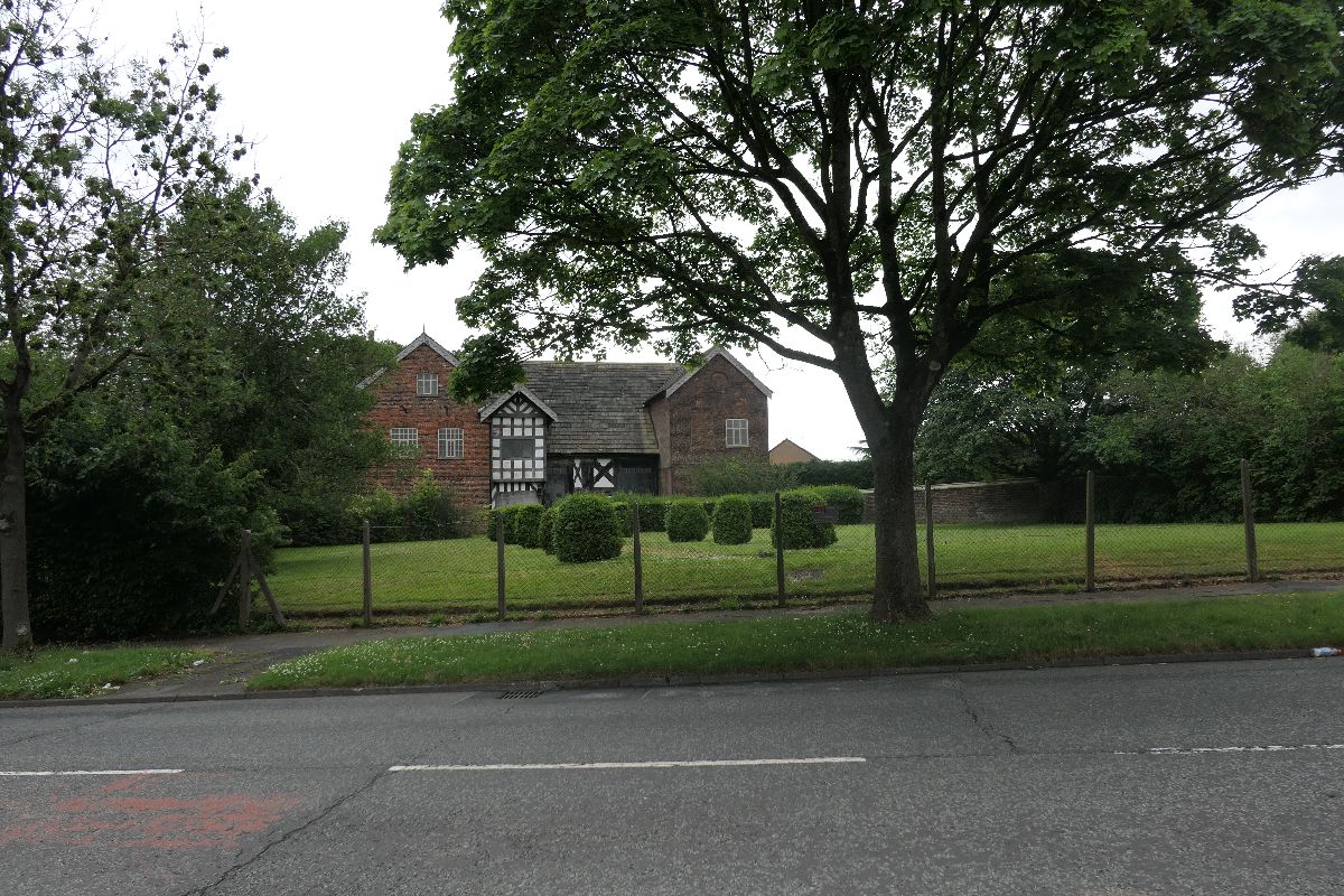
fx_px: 896
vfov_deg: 53.1
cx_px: 672
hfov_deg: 73.7
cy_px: 448
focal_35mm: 24
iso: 125
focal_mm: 8.8
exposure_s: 1/800
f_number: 2.8
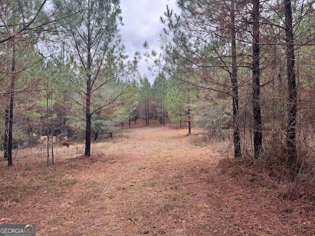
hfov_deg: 71.6
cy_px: 118
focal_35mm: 24
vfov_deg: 56.8
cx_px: 158
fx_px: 218
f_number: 1.78
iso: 80
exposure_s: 1/325
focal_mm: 6.76
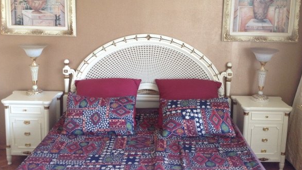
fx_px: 320
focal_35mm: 40
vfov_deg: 29.4
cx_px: 152
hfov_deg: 50.5
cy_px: 52
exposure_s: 1/15
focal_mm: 4.28
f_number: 2.4
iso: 100
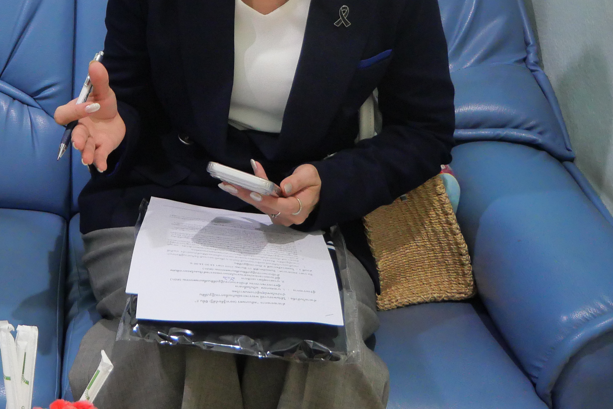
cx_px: -35
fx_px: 1278
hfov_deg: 25.3
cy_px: -23
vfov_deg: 17.7
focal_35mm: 75
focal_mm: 17
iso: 1600
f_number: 3.8
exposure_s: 1/60
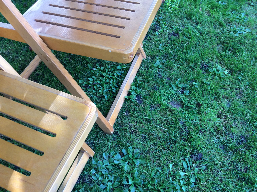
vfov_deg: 44.1
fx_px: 237
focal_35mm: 32
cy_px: 96
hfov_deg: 56.9
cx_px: 128
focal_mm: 3.3
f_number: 2.4
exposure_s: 1/50
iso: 32
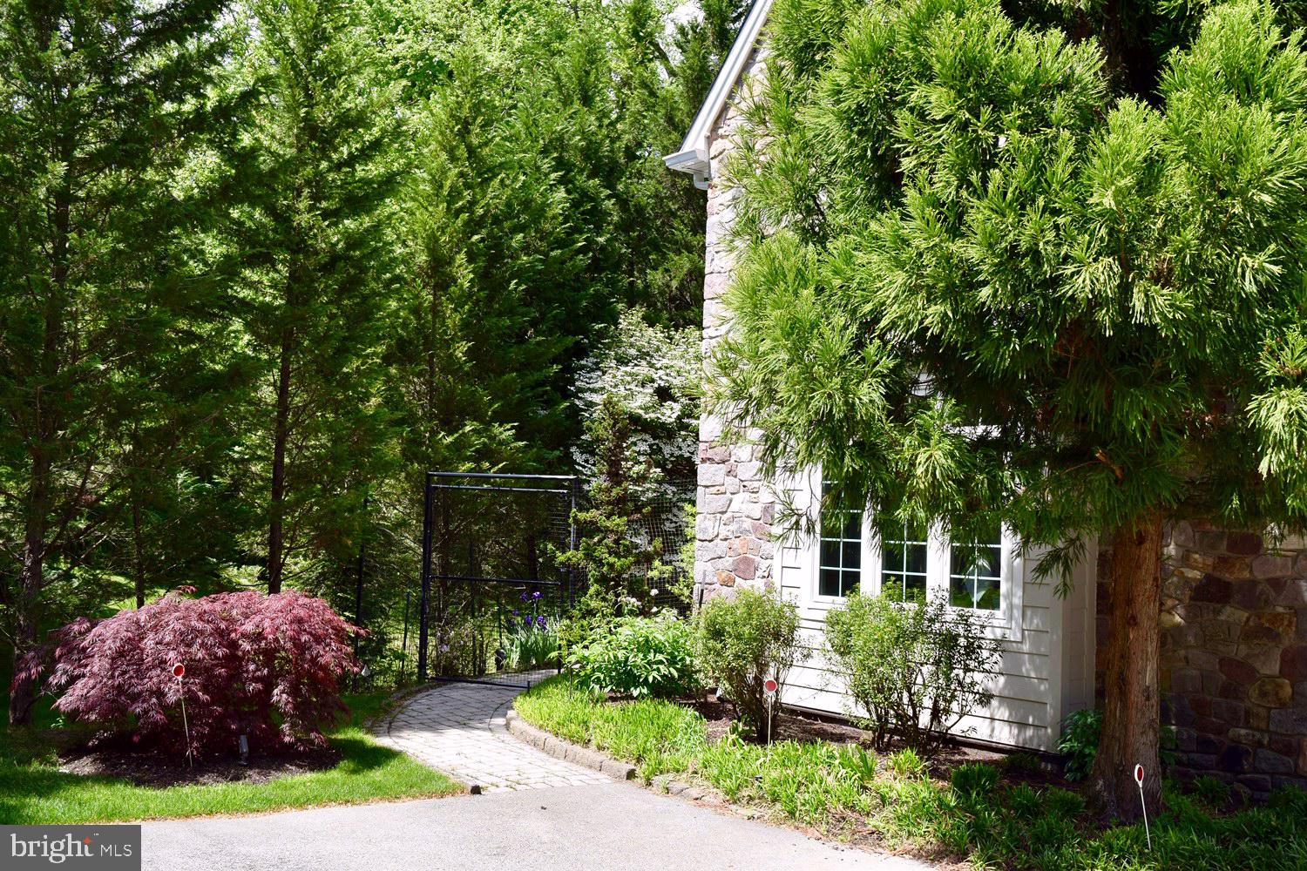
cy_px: 436
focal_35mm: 34
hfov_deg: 55.1
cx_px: 654
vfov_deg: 38.4
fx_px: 1252
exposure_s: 1/320
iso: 200
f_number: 9
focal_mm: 23
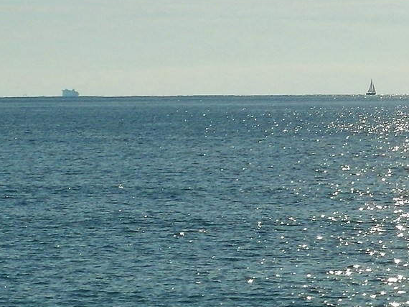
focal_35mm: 278
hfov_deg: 7.1
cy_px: 109
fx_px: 3283
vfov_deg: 5.3
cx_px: 262
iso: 80
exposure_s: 1/1500
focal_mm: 14.1
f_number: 4.8
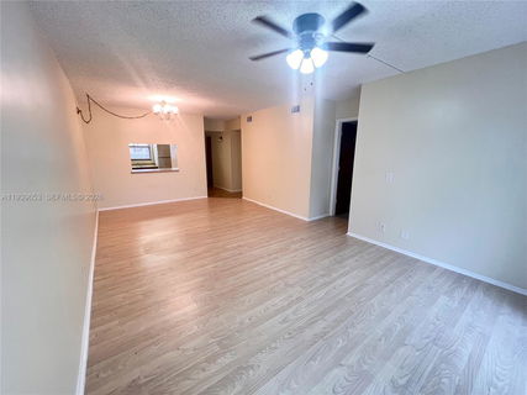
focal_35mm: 13
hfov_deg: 106.2
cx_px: 264
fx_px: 198
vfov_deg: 89.9
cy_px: 198
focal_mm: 1.57
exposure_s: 1/60
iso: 200
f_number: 1.8
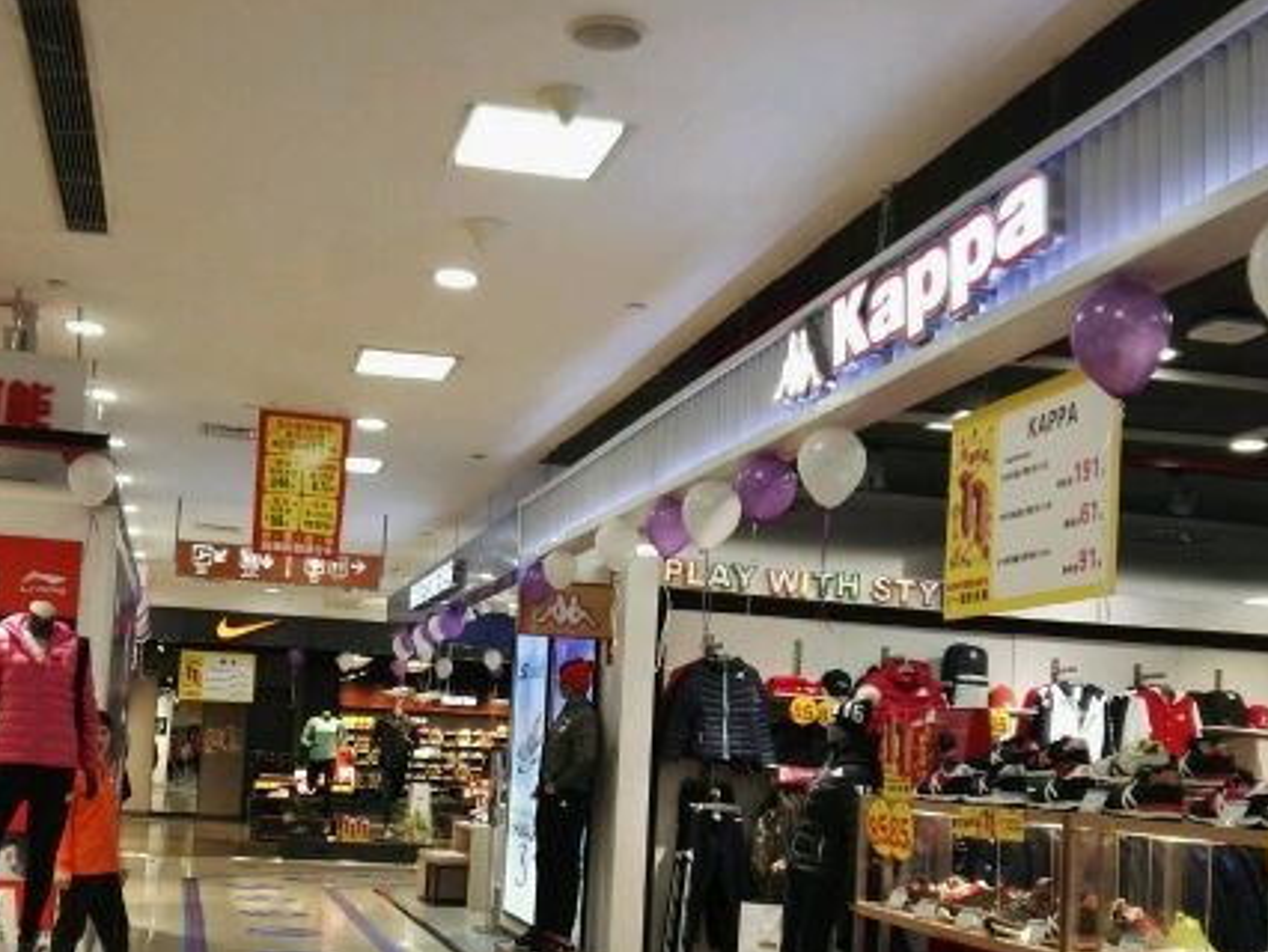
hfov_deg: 40.9
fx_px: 1686
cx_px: 458
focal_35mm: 46
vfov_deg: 31.4
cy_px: 605
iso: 80
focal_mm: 3.83
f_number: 2
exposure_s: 1/50.3
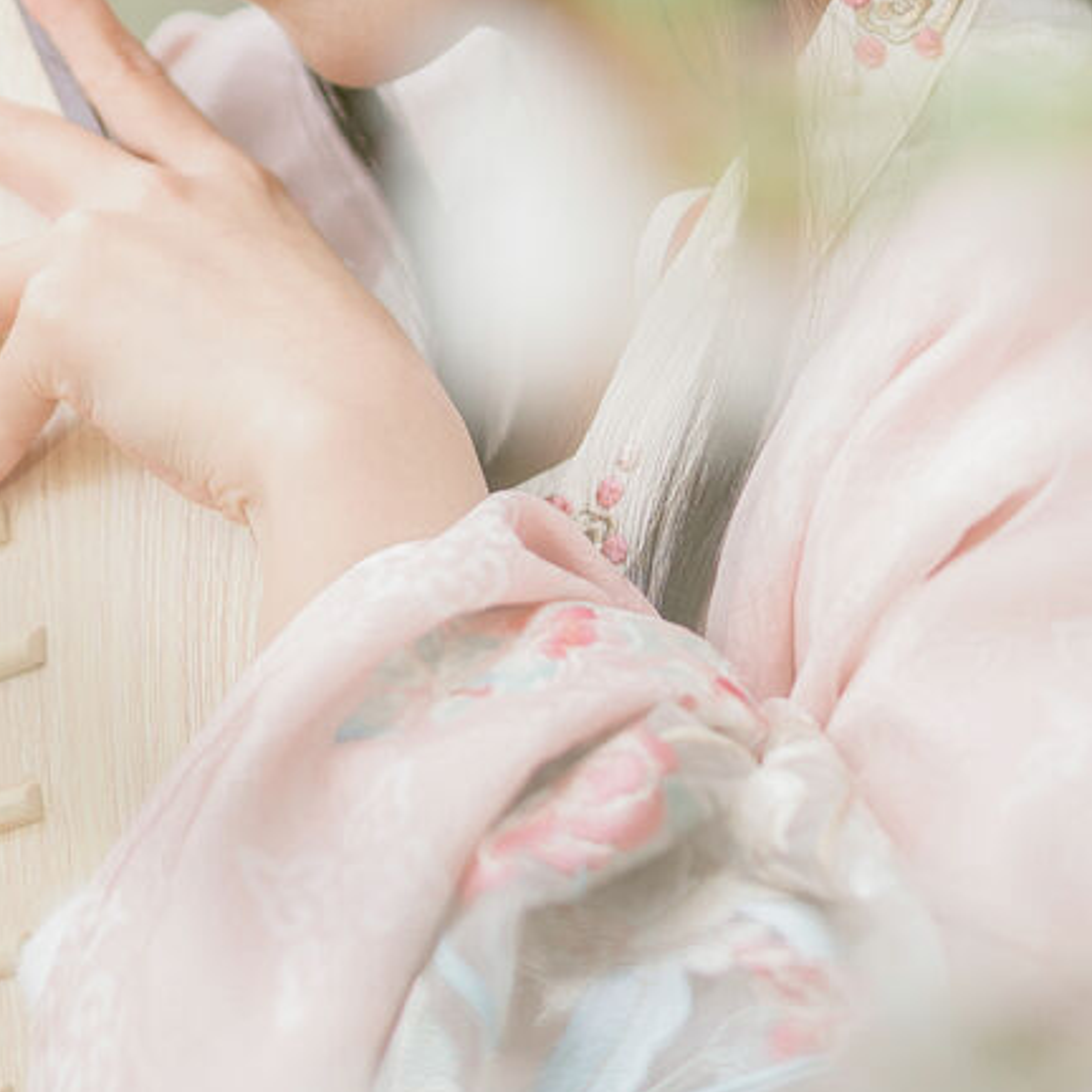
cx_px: 121
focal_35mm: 177
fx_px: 6317
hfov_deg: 9.8
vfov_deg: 9.7
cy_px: -217
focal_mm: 50
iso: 100
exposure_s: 1/640
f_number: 1.8
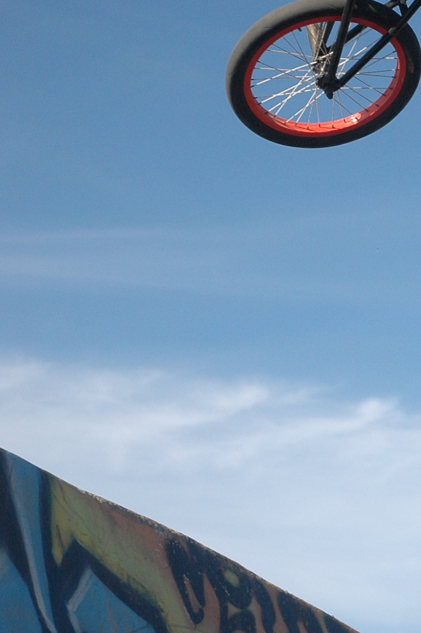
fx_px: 2391
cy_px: 421
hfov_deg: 9.9
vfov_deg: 15.1
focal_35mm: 136
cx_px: 488
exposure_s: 1/1600
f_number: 4.5
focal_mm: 38
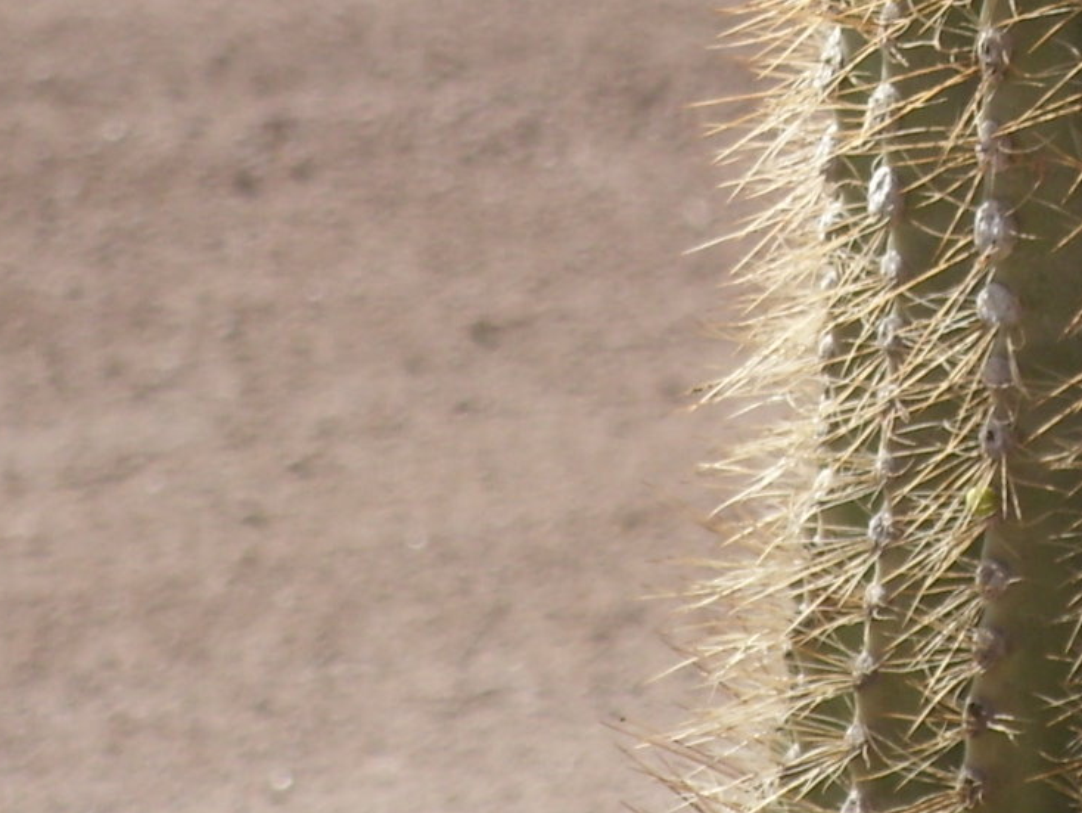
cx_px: 1493
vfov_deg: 2.6
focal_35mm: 572
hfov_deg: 3.5
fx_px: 17885
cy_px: -478
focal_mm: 26.9
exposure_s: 1/369
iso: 50
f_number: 4.3
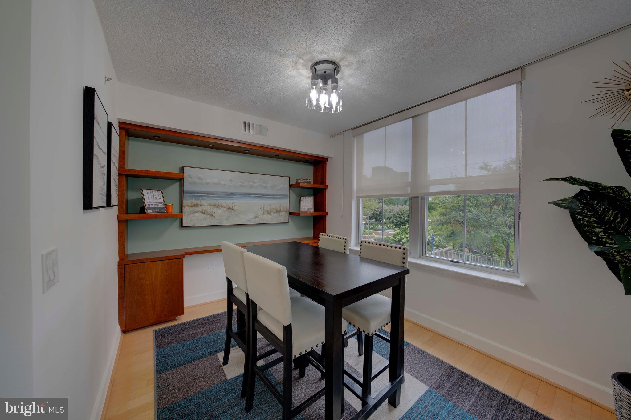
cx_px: 316
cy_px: 210
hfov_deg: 112.6
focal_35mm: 12
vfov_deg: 90.0
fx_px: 210
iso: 100
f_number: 9
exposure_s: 1/1.67
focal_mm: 12
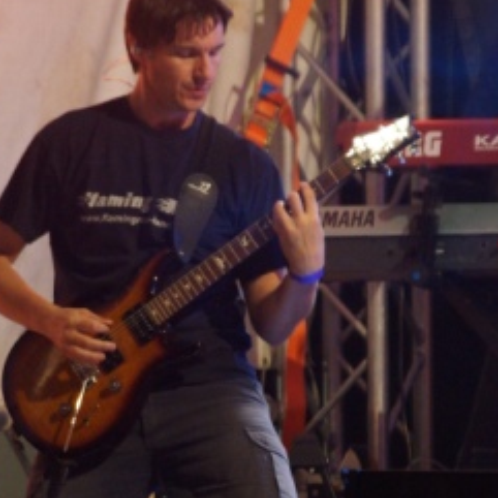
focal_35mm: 497
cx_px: 211
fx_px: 8089
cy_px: 275
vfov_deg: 3.5
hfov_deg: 3.5
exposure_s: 1/40
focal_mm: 210
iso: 3200
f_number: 6.3
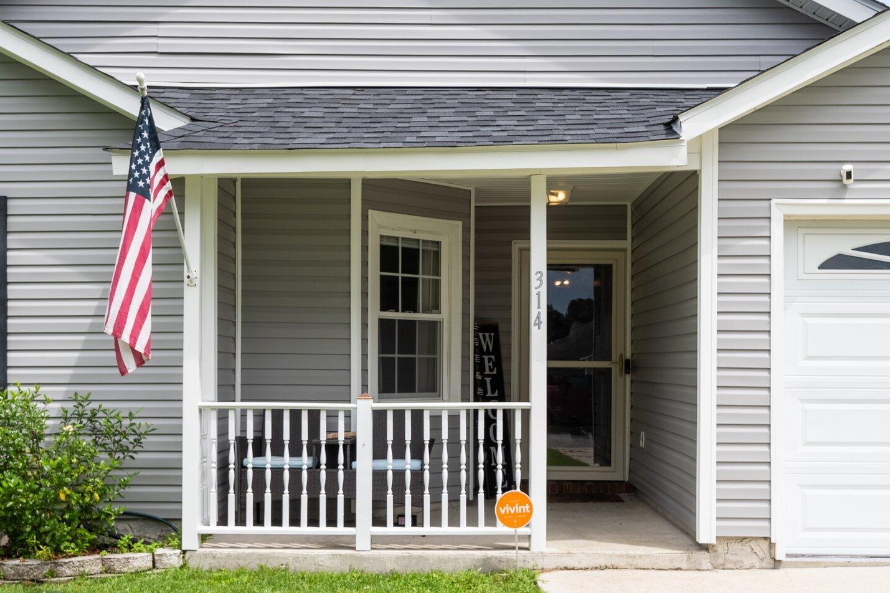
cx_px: 437
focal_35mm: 43
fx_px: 1063
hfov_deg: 45.4
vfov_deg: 31.2
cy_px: 294
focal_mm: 30
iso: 200
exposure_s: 1/500
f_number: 7.1
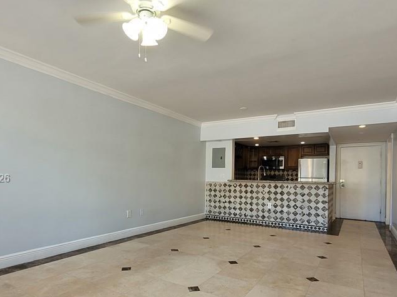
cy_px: 179
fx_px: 241
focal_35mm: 21
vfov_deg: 62.8
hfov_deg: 79.0
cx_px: 198
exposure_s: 1/60
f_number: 2.2
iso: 80
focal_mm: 1.74
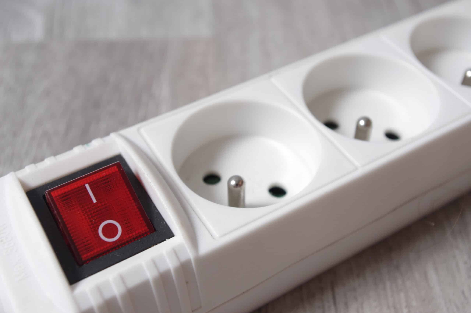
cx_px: 236
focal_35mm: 49
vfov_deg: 27.5
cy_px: 156
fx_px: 640
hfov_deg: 40.4
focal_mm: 32.5
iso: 800
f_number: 5.6
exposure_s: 1/80
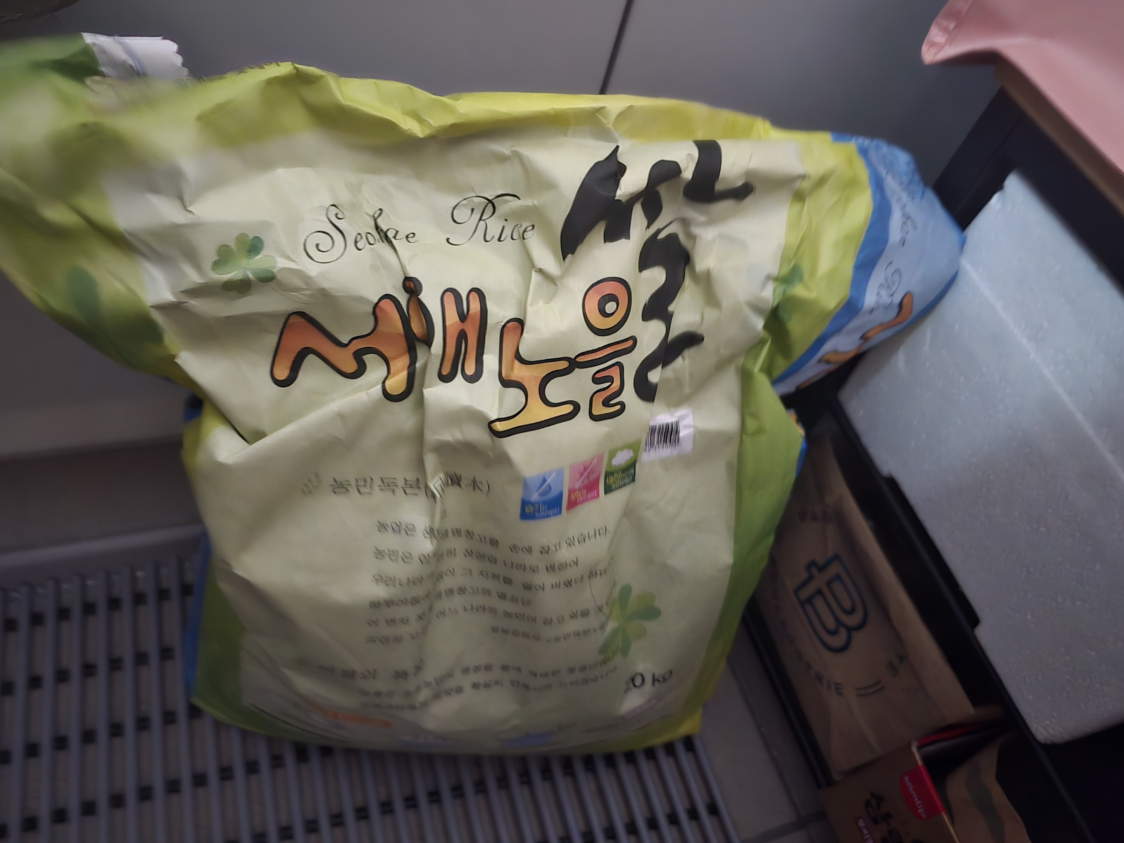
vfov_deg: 56.8
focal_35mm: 24
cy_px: 436
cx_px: 552
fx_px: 779
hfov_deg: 71.6
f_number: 1.7
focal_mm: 6.3
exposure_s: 1/30
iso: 2000
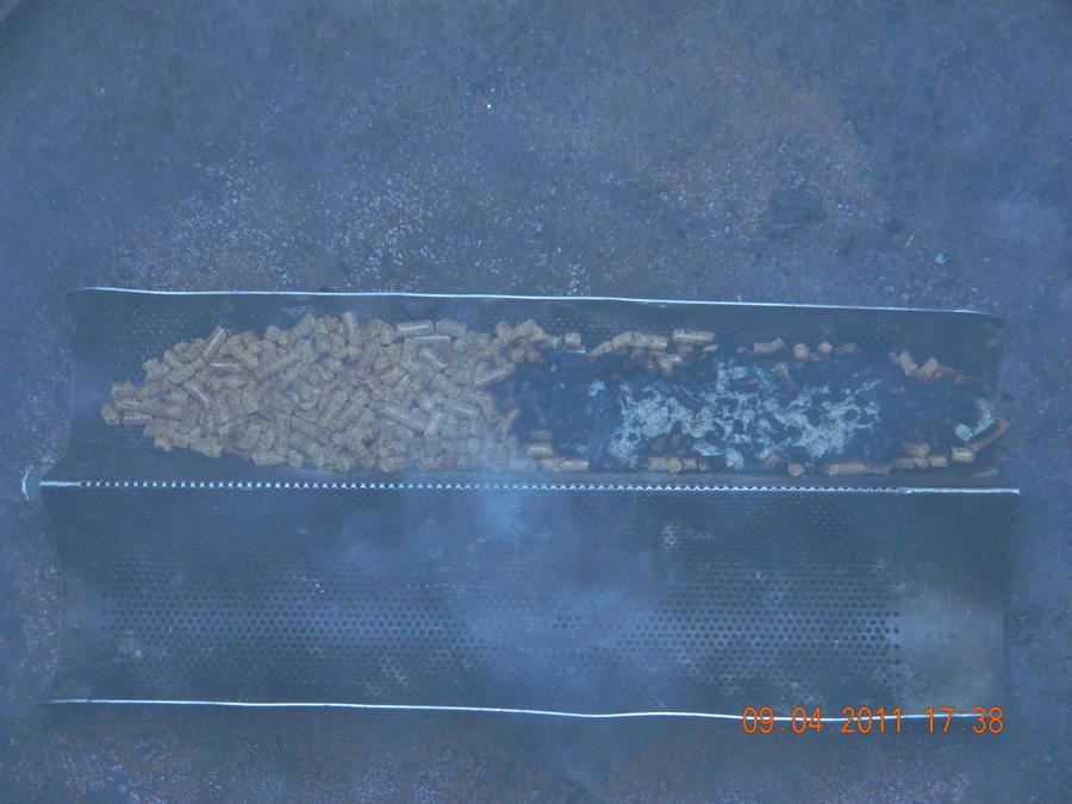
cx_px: 536
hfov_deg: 23.3
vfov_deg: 17.6
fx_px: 2601
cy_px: 402
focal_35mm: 84
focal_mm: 15.1
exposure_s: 1/30
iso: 400
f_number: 4.2
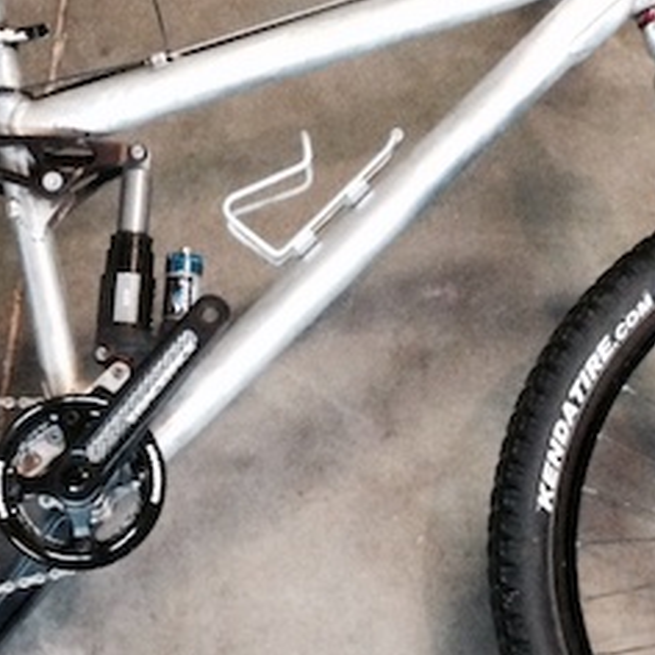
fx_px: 2119
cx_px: 239
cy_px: 278
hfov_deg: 17.5
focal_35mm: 99
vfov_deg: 17.6
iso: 500
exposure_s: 1/15
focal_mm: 4.12
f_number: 2.4
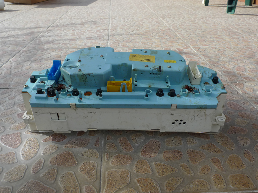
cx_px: 129
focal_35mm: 28
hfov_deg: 63.4
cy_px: 96
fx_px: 209
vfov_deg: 49.7
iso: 100
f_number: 4
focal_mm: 5.9
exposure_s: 1/400
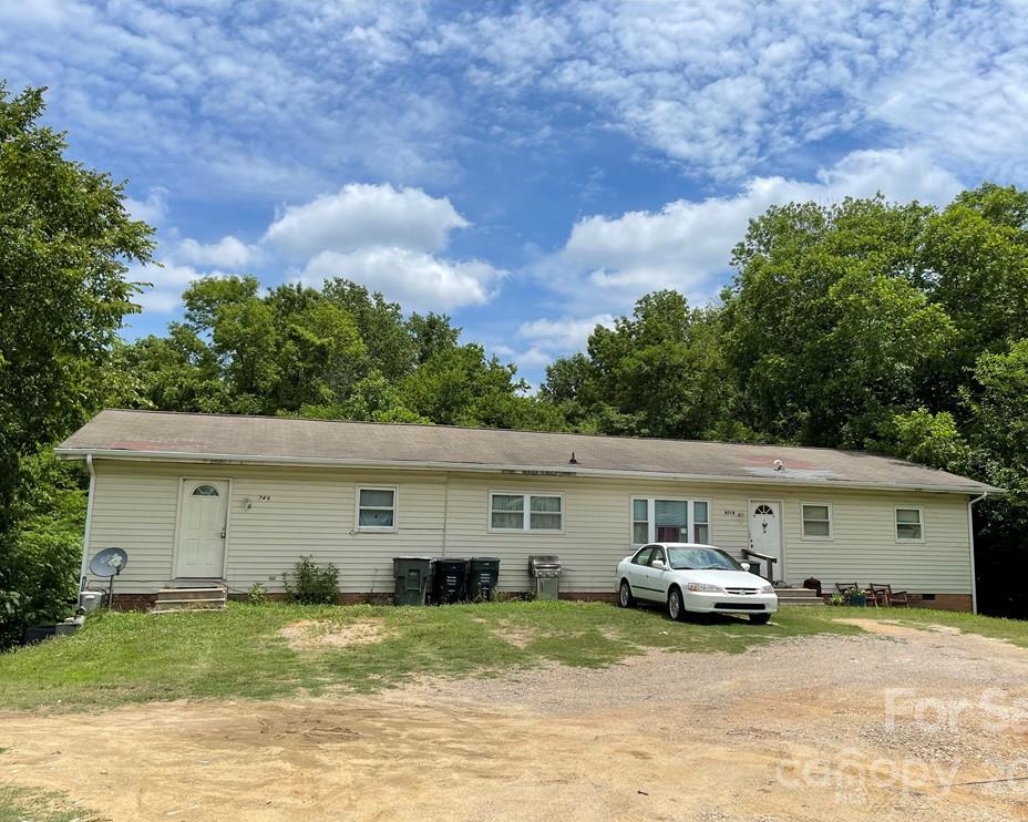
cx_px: 541
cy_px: 423
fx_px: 852
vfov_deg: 51.5
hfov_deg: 62.2
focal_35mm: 28
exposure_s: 1/6993
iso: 32
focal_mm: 5.1
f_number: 1.6
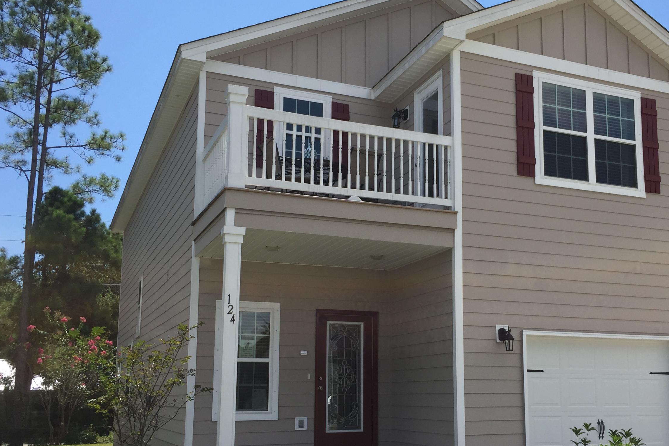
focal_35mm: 40
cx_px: 403
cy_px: 280
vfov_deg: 33.2
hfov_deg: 48.2
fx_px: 743
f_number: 2.2
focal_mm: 4.15
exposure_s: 1/1980
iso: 32
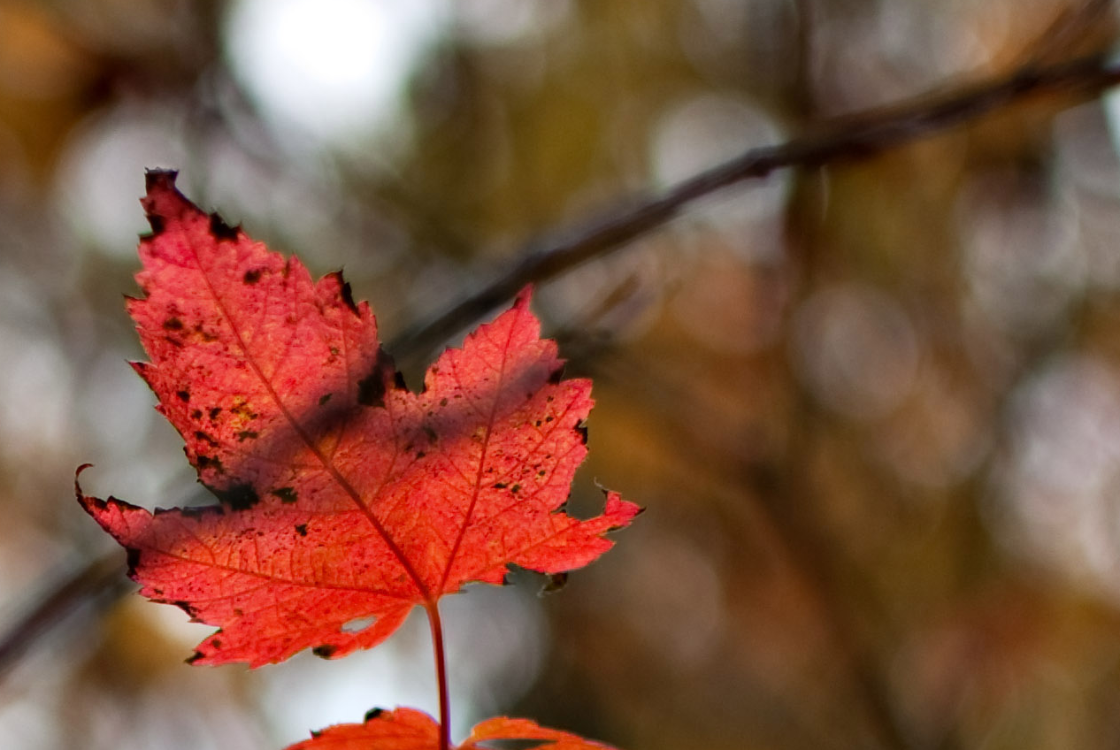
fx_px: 5001
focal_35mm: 161
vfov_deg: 8.4
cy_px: 1035
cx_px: -56
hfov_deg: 12.6
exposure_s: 1/500
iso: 100
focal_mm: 35
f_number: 2
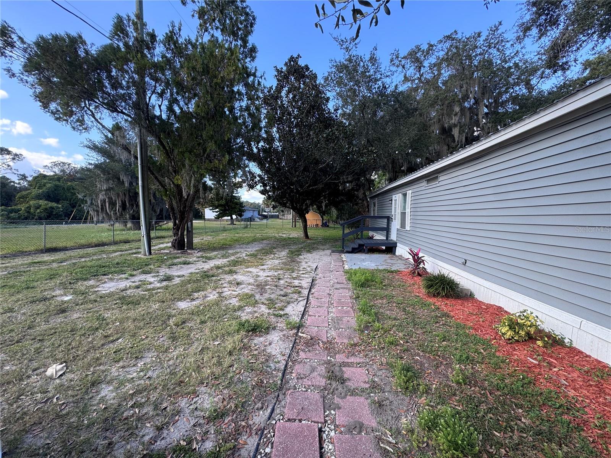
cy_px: 229
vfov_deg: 85.7
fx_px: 247
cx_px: 306
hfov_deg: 102.1
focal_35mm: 14
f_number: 2.2
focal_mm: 2.22
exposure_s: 1/225
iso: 40
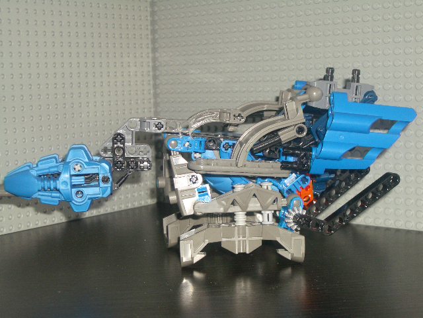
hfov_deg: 31.2
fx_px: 758
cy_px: 159
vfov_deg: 23.7
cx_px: 212
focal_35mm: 62
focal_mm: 10.2
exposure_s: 1/60
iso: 100
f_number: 3.5
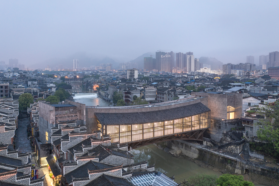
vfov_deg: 41.1
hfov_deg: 58.7
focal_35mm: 32
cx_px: 132
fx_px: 248
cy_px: 97
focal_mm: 10.26
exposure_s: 1
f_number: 3.5
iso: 150
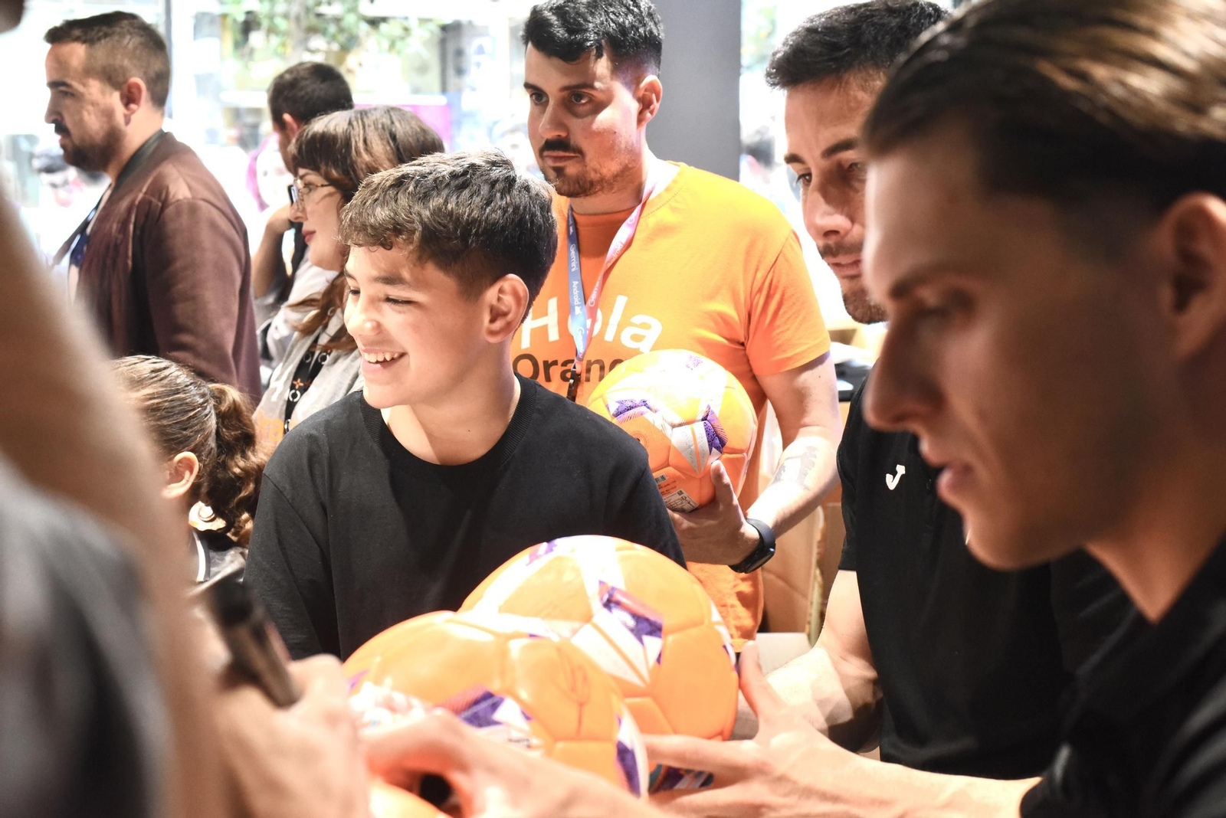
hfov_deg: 39.6
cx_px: 613
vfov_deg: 27.0
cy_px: 409
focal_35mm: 50
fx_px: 1703
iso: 6400
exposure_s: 1/200
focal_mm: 50
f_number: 6.3
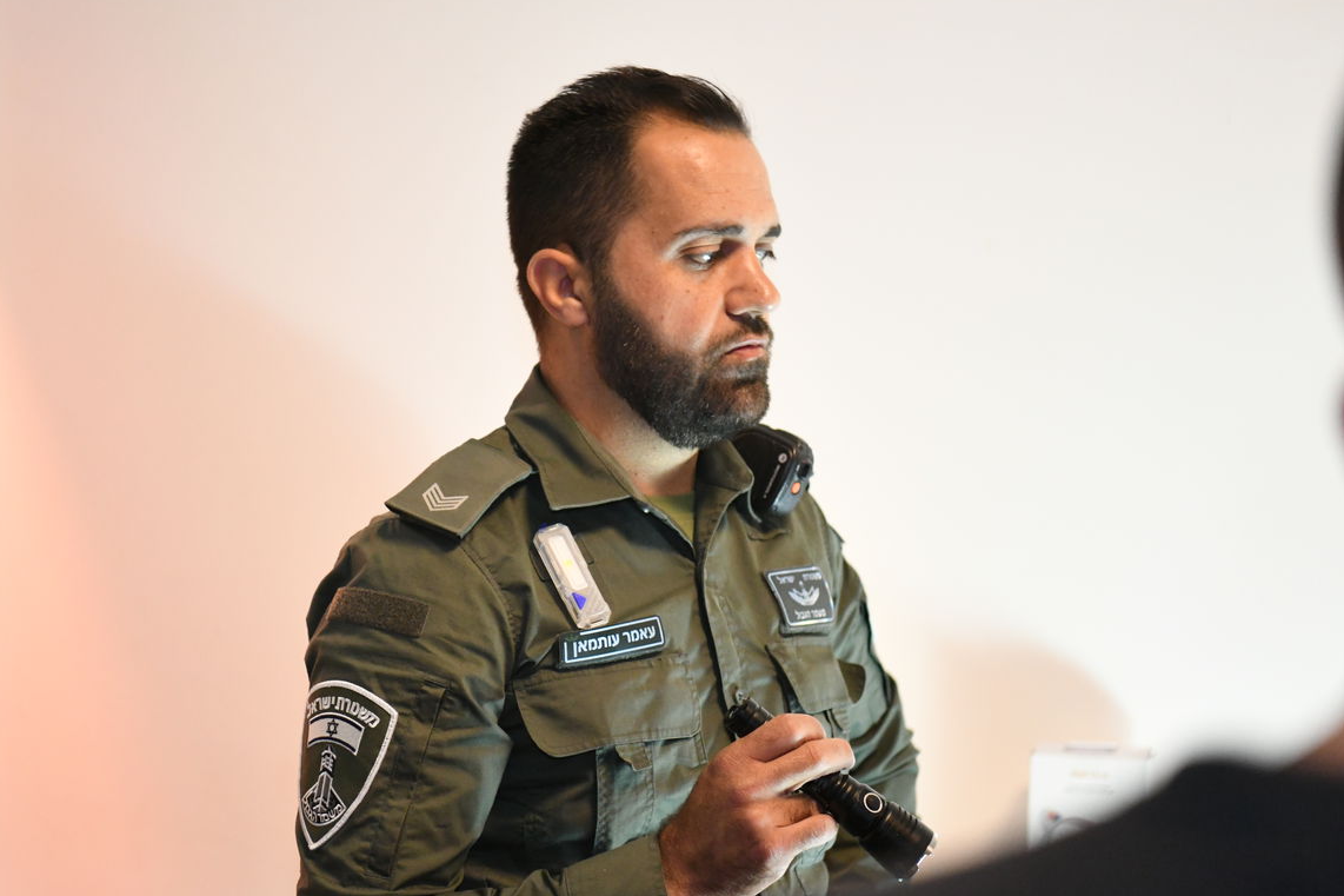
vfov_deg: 17.9
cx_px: 553
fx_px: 2837
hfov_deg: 26.6
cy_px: 467
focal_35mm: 76
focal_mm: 62
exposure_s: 1/50
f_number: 2.8
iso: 6400
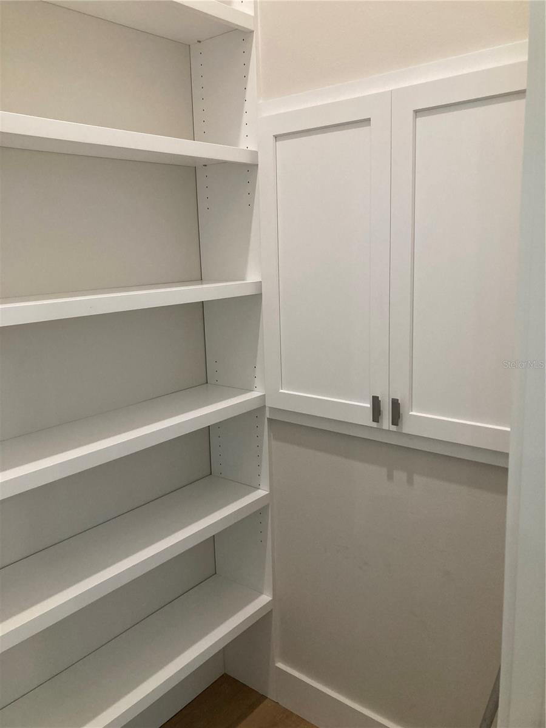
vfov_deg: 63.4
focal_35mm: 28
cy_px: 364
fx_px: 589
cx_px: 273
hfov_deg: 49.7
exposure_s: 1/60
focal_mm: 3.99
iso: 160
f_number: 1.8
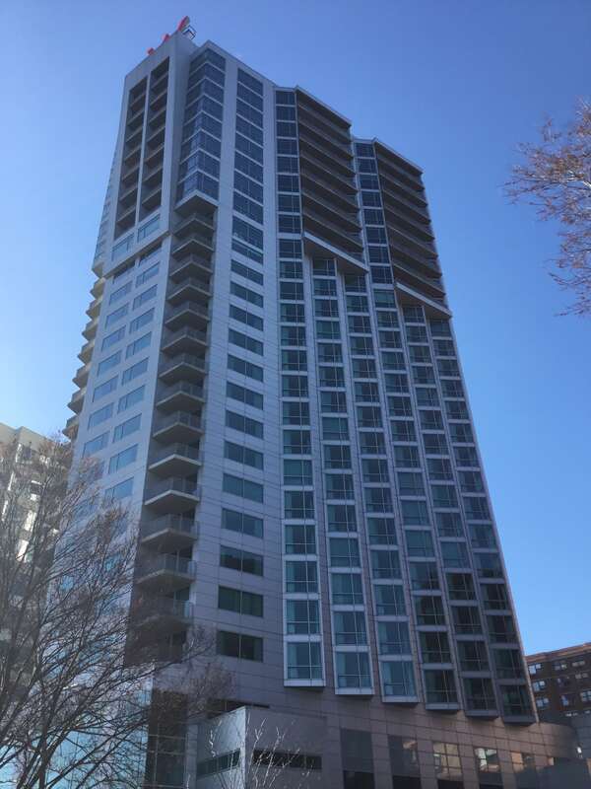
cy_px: 394
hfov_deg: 45.4
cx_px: 296
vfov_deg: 58.4
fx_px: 706
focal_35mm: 31
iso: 25
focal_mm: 3.3
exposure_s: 1/578
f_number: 2.4
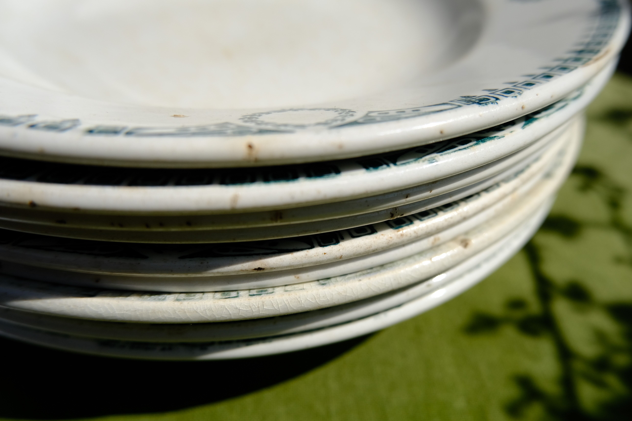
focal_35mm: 23
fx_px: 404
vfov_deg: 55.1
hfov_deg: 76.1
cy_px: 210
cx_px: 316
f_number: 4
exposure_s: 1/2200
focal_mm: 15
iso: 160
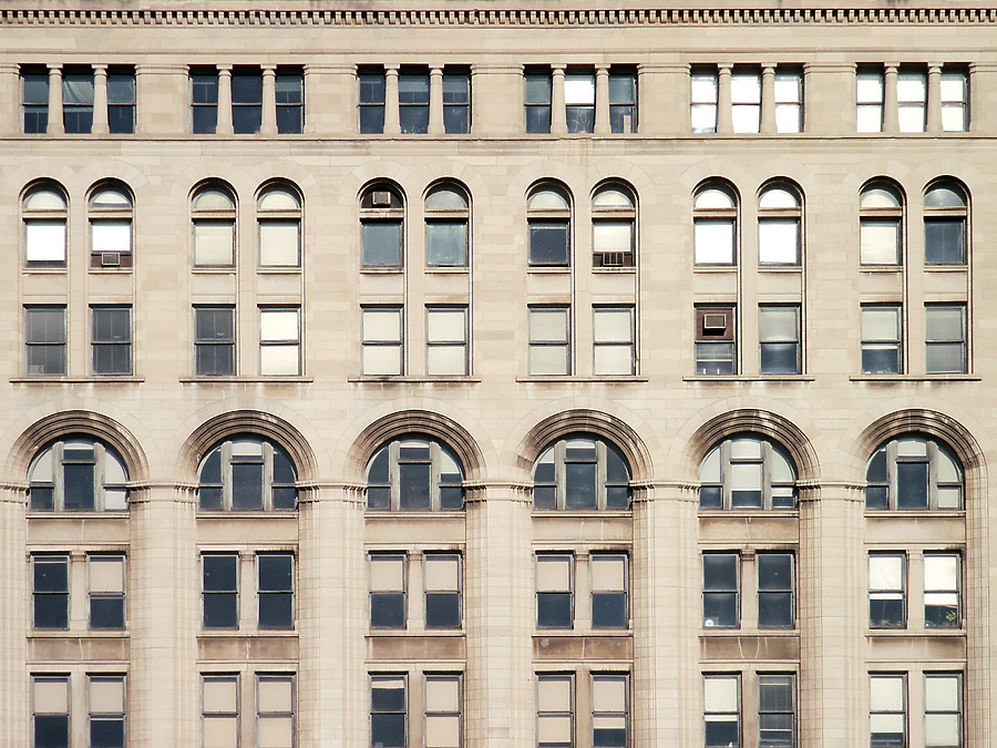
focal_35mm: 129
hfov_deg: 15.3
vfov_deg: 11.5
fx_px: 3715
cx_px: 498
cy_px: 374
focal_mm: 26.38
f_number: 8
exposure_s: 1/350
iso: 64
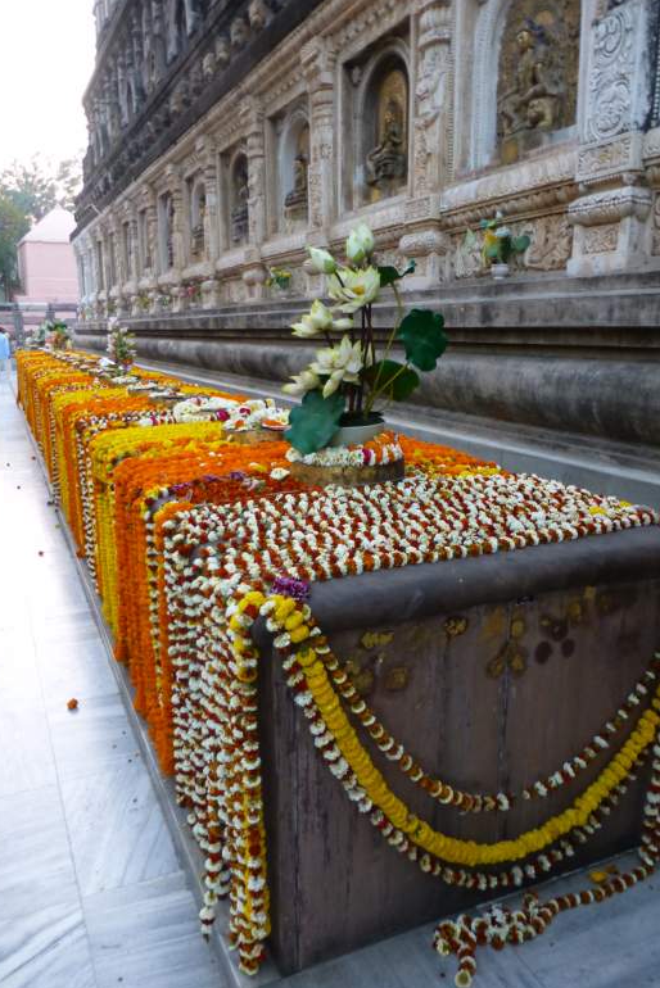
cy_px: 503
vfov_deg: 67.4
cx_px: 348
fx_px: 742
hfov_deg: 47.9
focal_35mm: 27
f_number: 3.3
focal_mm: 4.3
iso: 400
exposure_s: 1/40
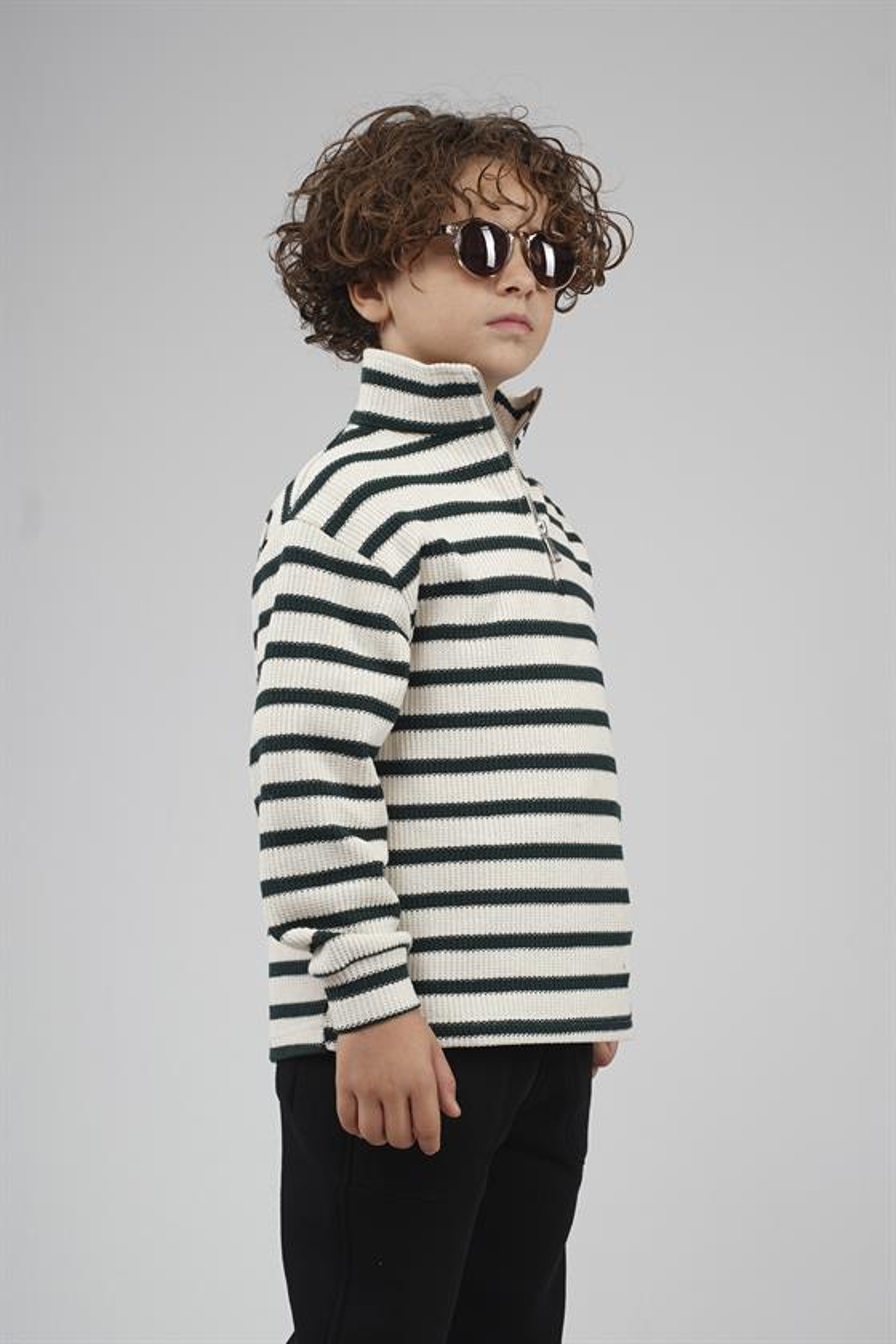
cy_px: 672
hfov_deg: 15.0
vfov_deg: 22.4
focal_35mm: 91
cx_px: 448
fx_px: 3397
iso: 64
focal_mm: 61
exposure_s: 1/160
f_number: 5
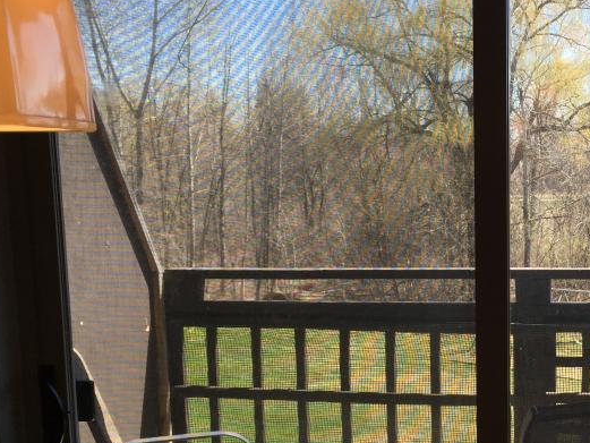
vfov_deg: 25.5
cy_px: 306
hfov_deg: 32.6
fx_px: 972
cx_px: 491
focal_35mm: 57
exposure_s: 1/391
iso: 32
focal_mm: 4.15
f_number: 2.2
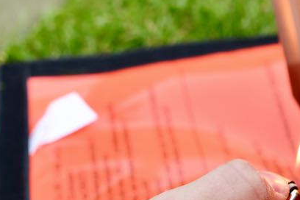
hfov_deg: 19.4
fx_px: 808
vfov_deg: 14.1
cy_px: 121
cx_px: 388
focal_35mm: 97
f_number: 4
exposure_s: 1/250
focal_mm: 24
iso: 400
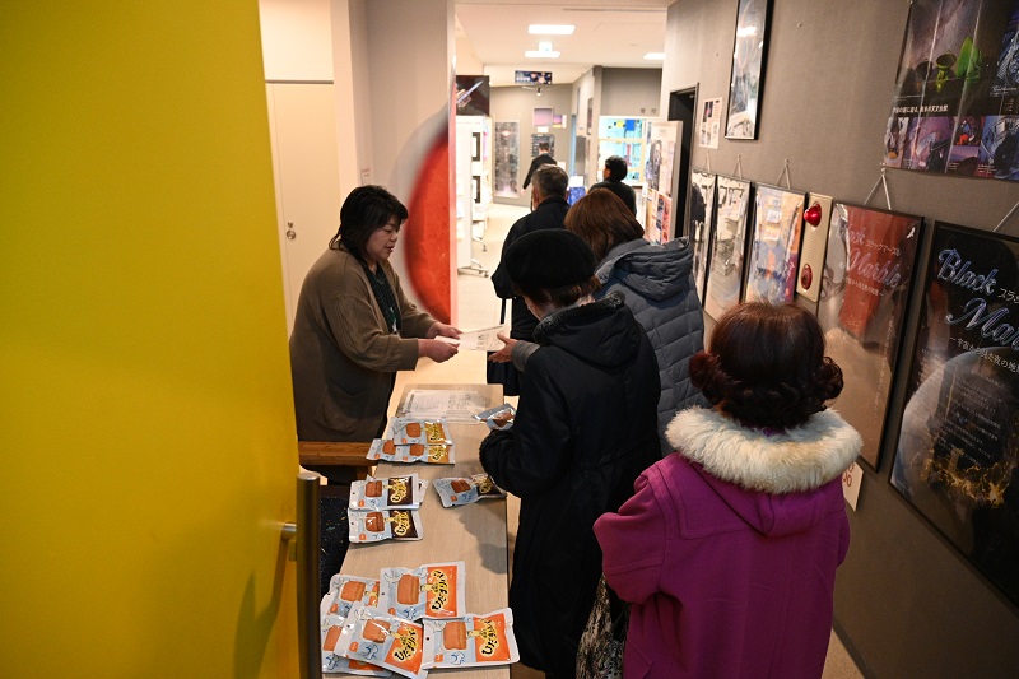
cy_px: 340
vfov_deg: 53.1
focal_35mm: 24
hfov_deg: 73.8
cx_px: 510
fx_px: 679
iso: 3200
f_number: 4
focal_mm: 24
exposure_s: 1/80
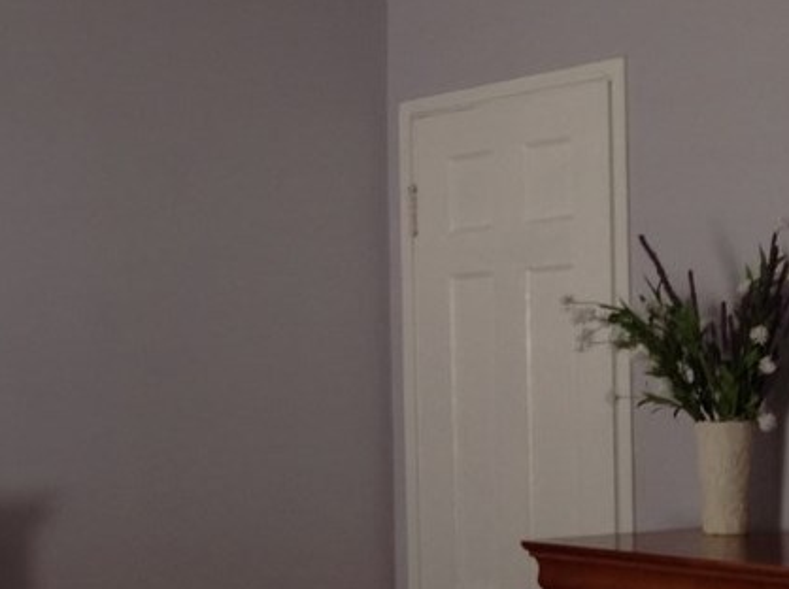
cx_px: -62
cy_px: 412
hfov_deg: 21.7
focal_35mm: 86
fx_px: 1957
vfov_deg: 17.1
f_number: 2.4
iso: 50
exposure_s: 1/20
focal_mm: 4.28
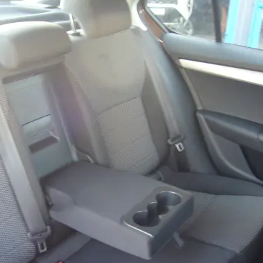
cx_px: 95
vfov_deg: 39.1
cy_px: 154
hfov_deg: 38.9
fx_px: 370
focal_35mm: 43
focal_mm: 4.6
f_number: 2.8
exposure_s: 1/15
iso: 160
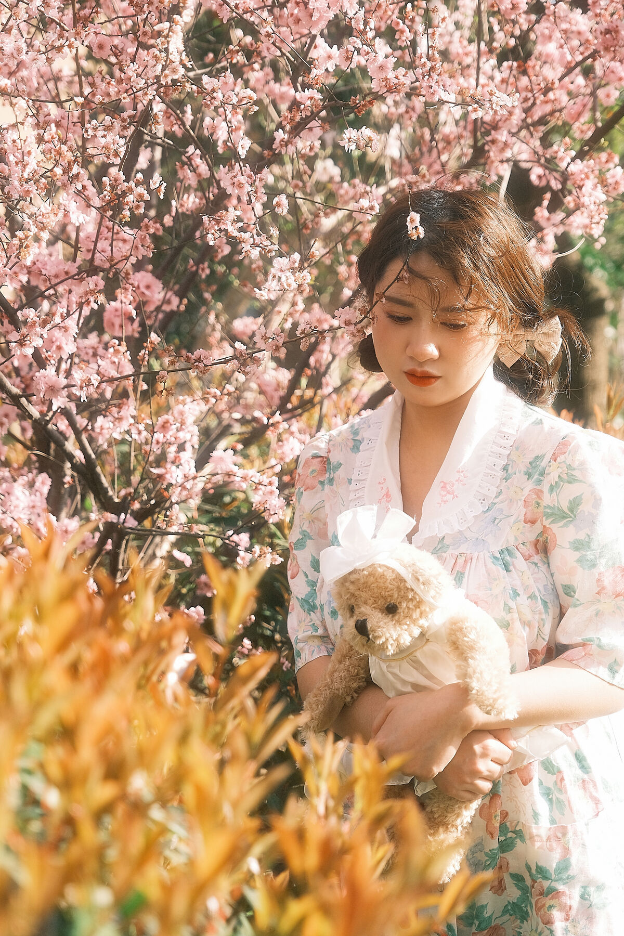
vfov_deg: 31.4
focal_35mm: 64
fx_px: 1664
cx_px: 312
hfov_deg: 21.2
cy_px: 468
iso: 160
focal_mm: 42.7
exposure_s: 1/500
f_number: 2.8
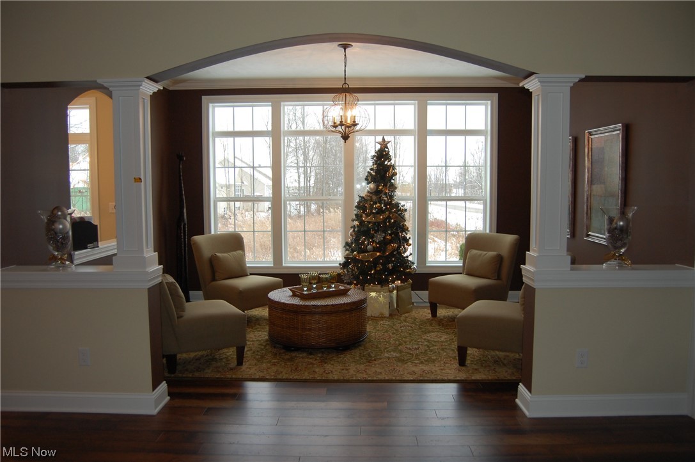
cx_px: 348
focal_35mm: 27
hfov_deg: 67.4
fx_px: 521
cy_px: 231
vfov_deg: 47.8
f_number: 3.5
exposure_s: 1/100
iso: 400
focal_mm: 18
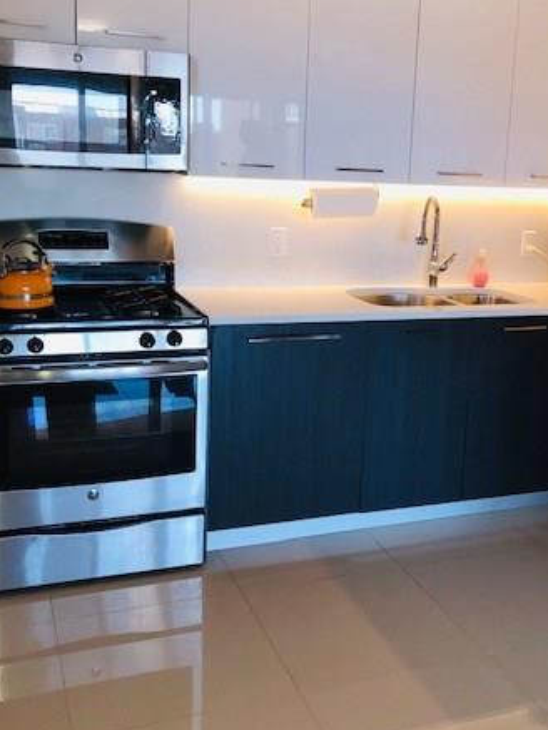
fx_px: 865
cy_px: 334
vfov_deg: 45.7
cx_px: 346
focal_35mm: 41
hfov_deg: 34.9
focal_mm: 4
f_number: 1.8
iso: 100
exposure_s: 1/111
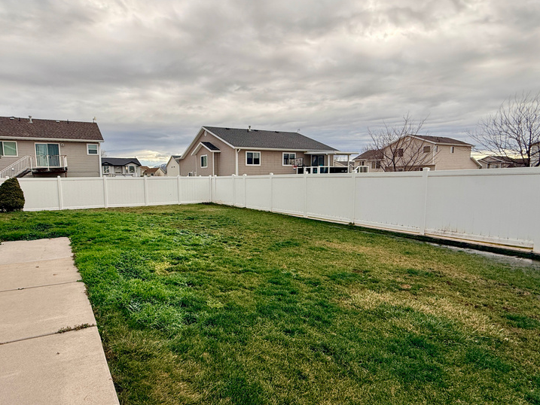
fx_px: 312
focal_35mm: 20
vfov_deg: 65.9
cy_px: 214
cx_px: 215
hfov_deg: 80.7
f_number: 2.2
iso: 50
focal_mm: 2.22
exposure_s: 1/301
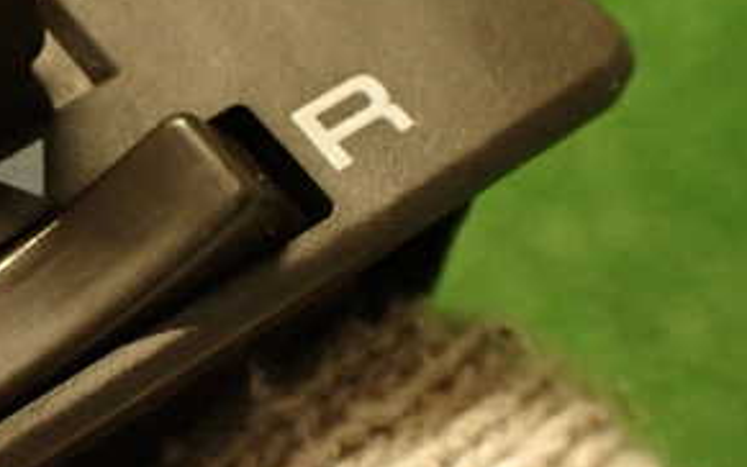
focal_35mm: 70
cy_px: 275
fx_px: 1425
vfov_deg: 18.6
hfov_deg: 27.7
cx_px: 3
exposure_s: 1/30
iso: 400
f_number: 2.4
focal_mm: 5.79
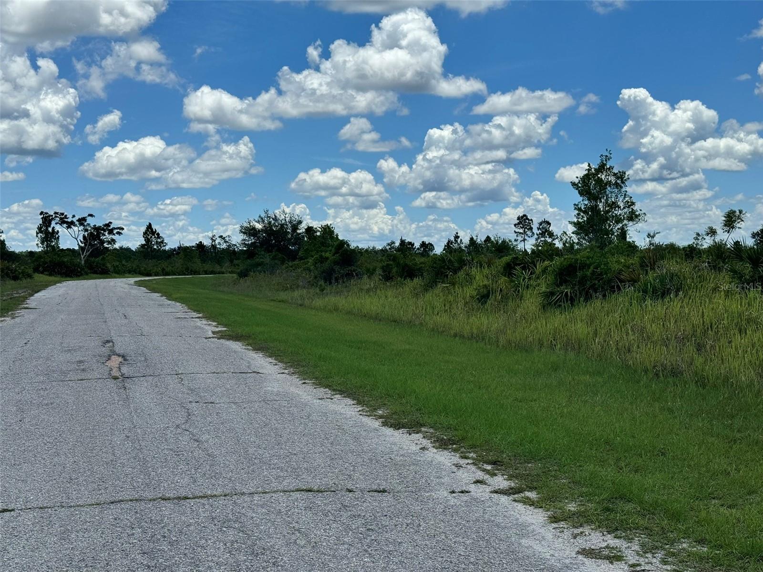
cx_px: 382
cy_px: 286
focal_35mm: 48
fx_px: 1058
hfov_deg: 39.7
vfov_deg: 30.3
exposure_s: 1/5848
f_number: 1.78
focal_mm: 6.76
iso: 64
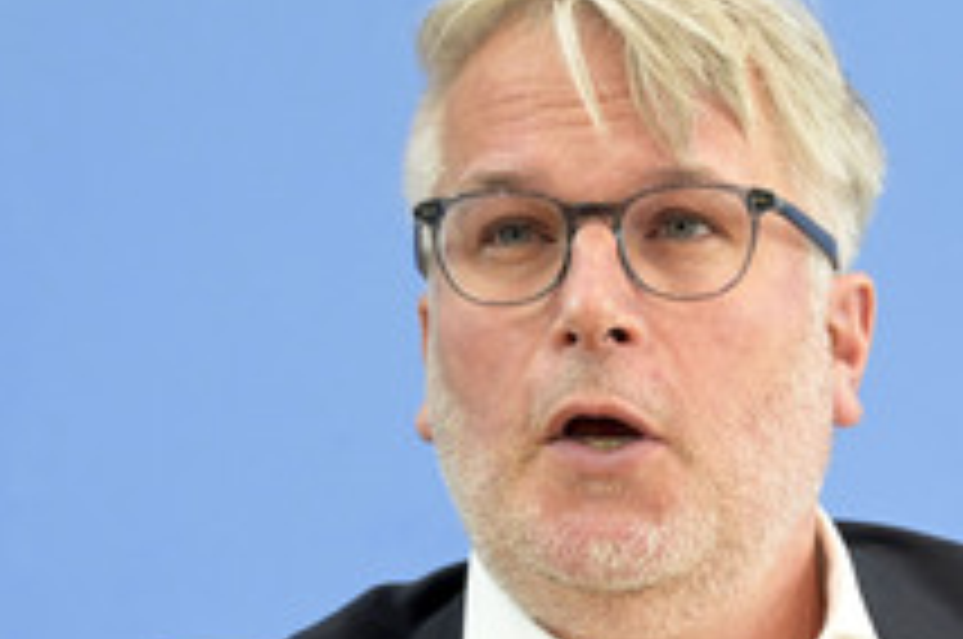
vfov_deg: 7.9
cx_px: 686
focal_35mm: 173
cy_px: 513
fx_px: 4621
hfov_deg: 11.9
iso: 4000
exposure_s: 1/640
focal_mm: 82
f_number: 4.5
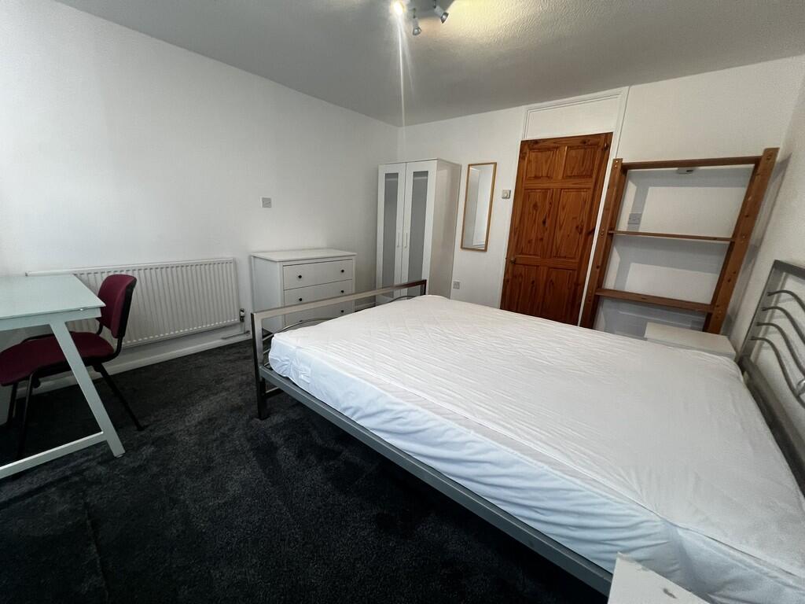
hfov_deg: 106.2
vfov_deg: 89.9
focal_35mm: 13
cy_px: 302
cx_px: 402
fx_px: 302
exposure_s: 1/62
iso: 250
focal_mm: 1.57
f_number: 1.8
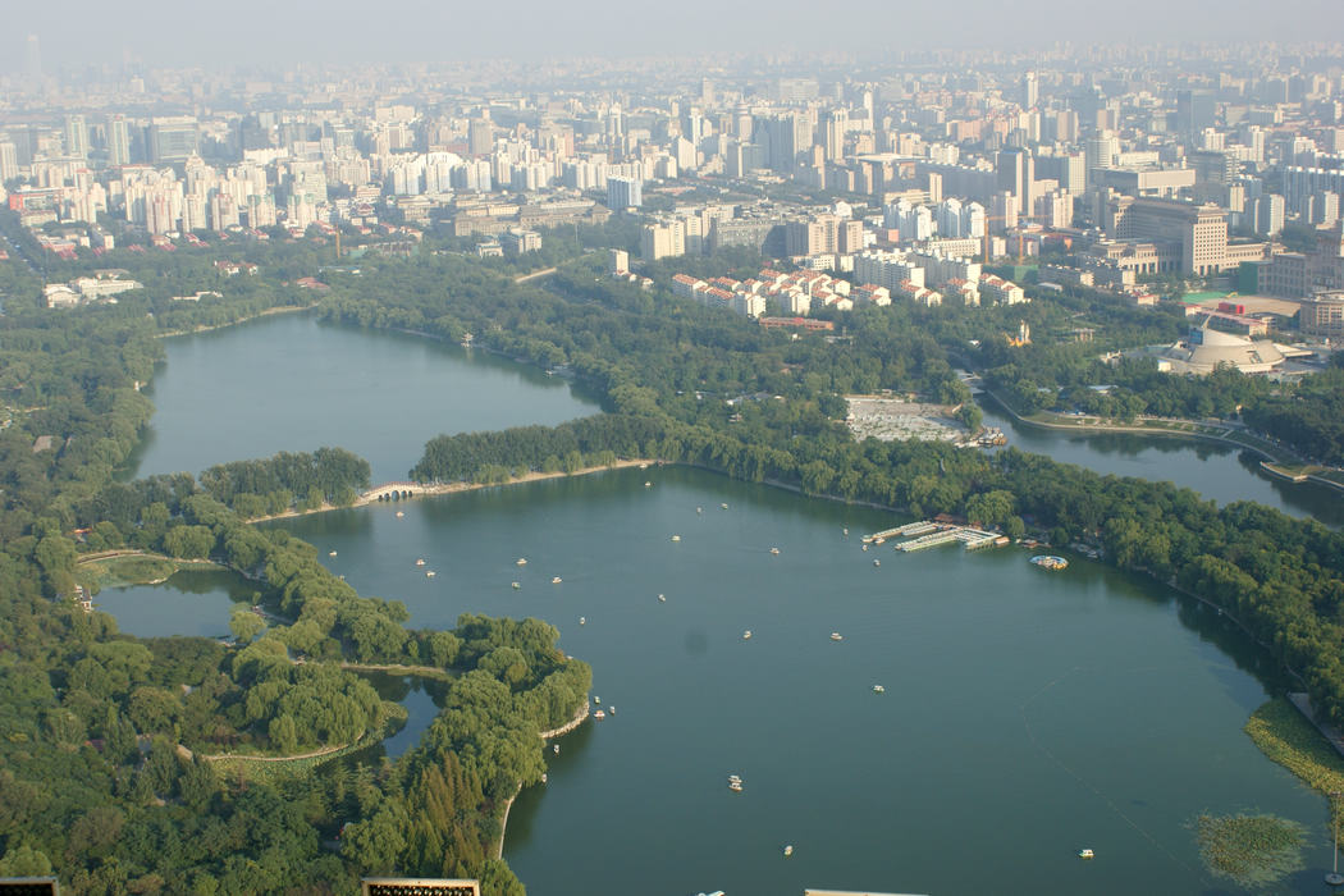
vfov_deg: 25.8
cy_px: 448
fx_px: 1960
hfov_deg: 37.9
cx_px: 672
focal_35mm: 52
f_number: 9
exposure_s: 1/125
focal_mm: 35
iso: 100
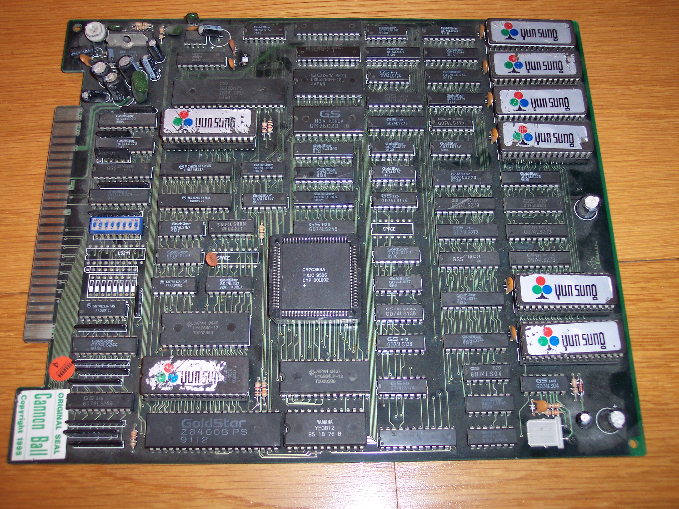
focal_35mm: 38
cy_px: 254
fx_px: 745
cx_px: 340
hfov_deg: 49.0
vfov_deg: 37.7
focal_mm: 8
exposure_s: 1/30
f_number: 2.8
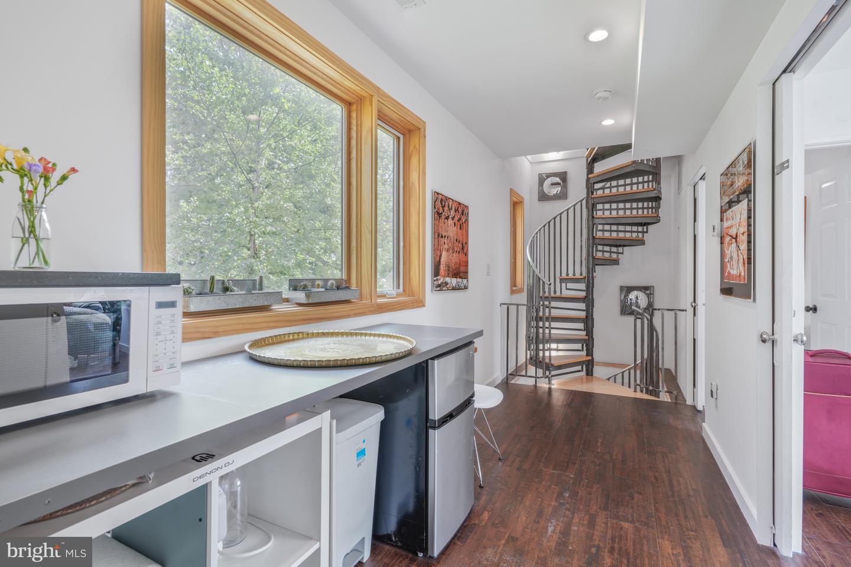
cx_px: 426
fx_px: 414
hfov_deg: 91.6
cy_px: 284
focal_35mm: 18
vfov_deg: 68.9
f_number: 8
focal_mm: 17.5
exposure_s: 1/5
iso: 200
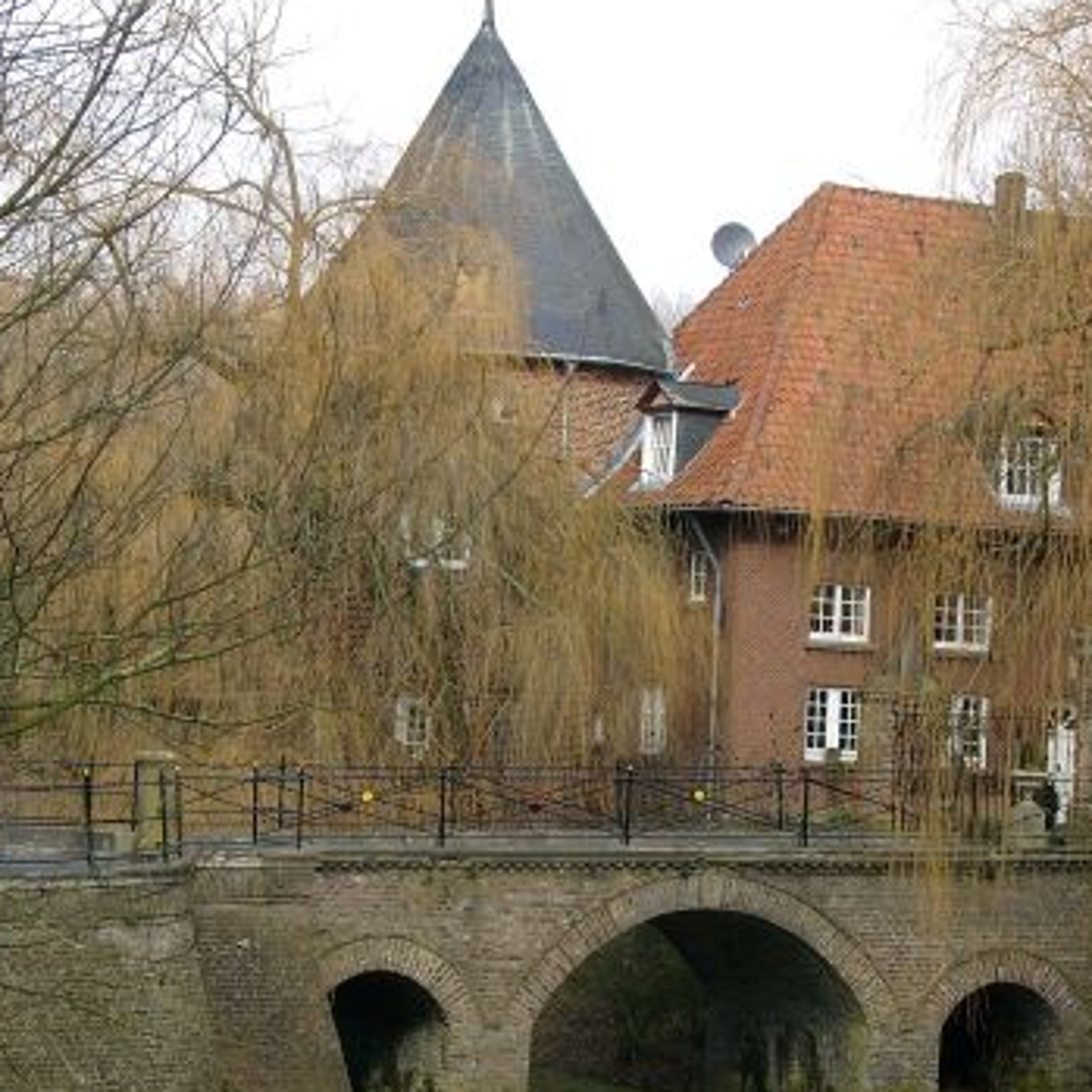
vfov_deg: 15.7
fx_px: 3962
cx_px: 516
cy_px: 648
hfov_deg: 15.7
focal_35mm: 111
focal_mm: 15.12
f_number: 4
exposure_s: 1/251
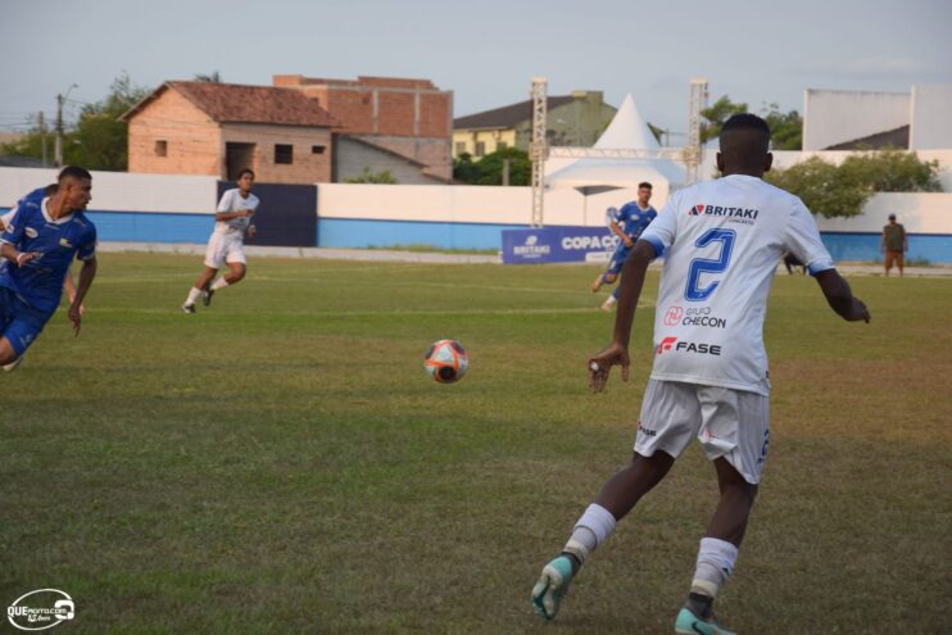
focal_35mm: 128
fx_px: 3372
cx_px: 476
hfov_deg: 16.1
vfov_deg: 10.8
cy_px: 318
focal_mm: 85
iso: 220
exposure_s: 1/500
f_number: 5.6
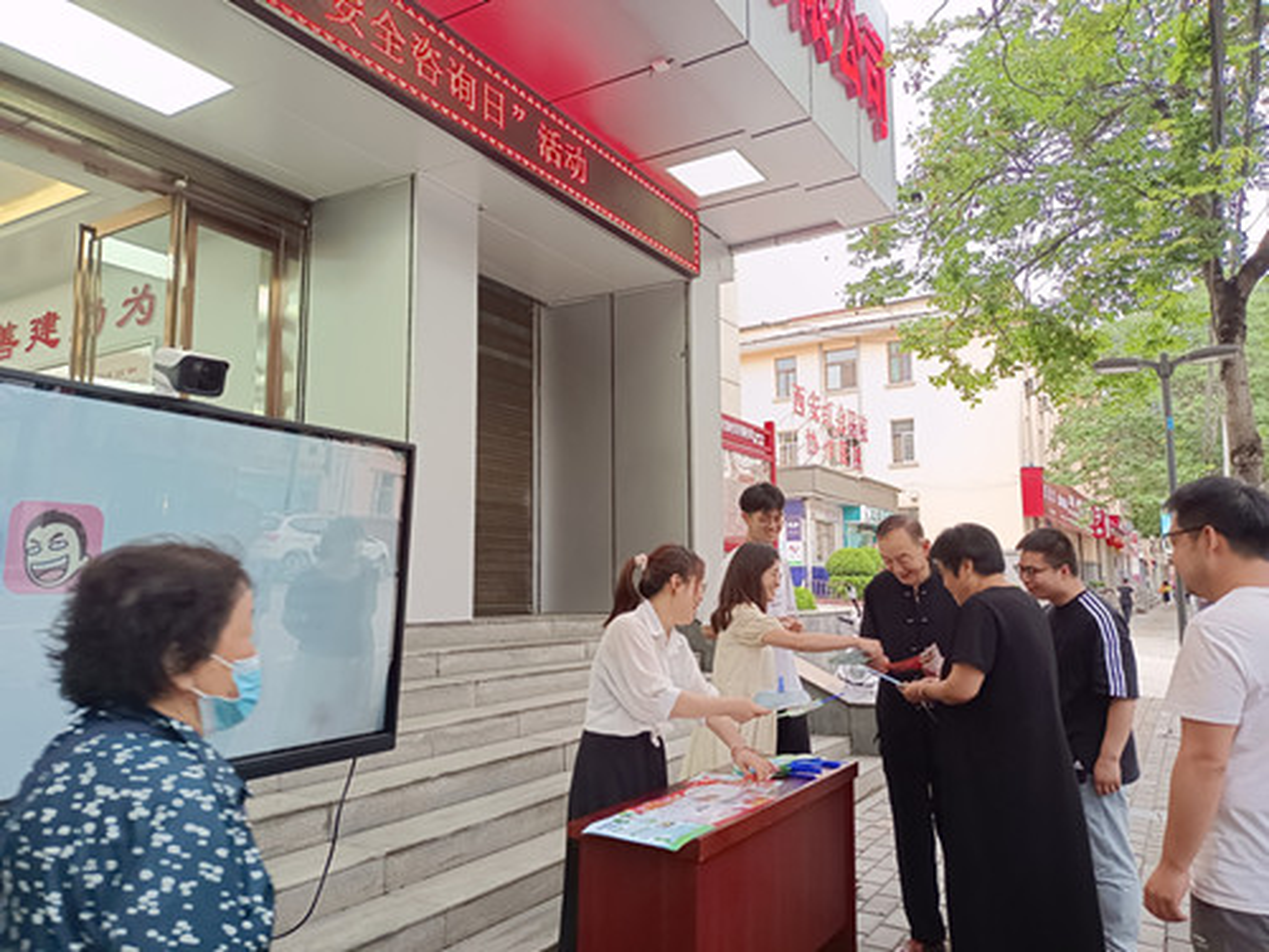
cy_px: 476
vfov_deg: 54.9
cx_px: 634
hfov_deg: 69.4
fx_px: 916
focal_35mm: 25
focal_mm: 4.71
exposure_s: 1/100
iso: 845
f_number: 1.79
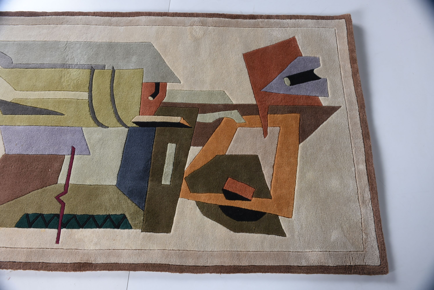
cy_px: 145
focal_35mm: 33
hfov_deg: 57.2
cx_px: 217
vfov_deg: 40.0
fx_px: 398
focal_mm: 22
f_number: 7.1
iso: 100
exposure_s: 1/60
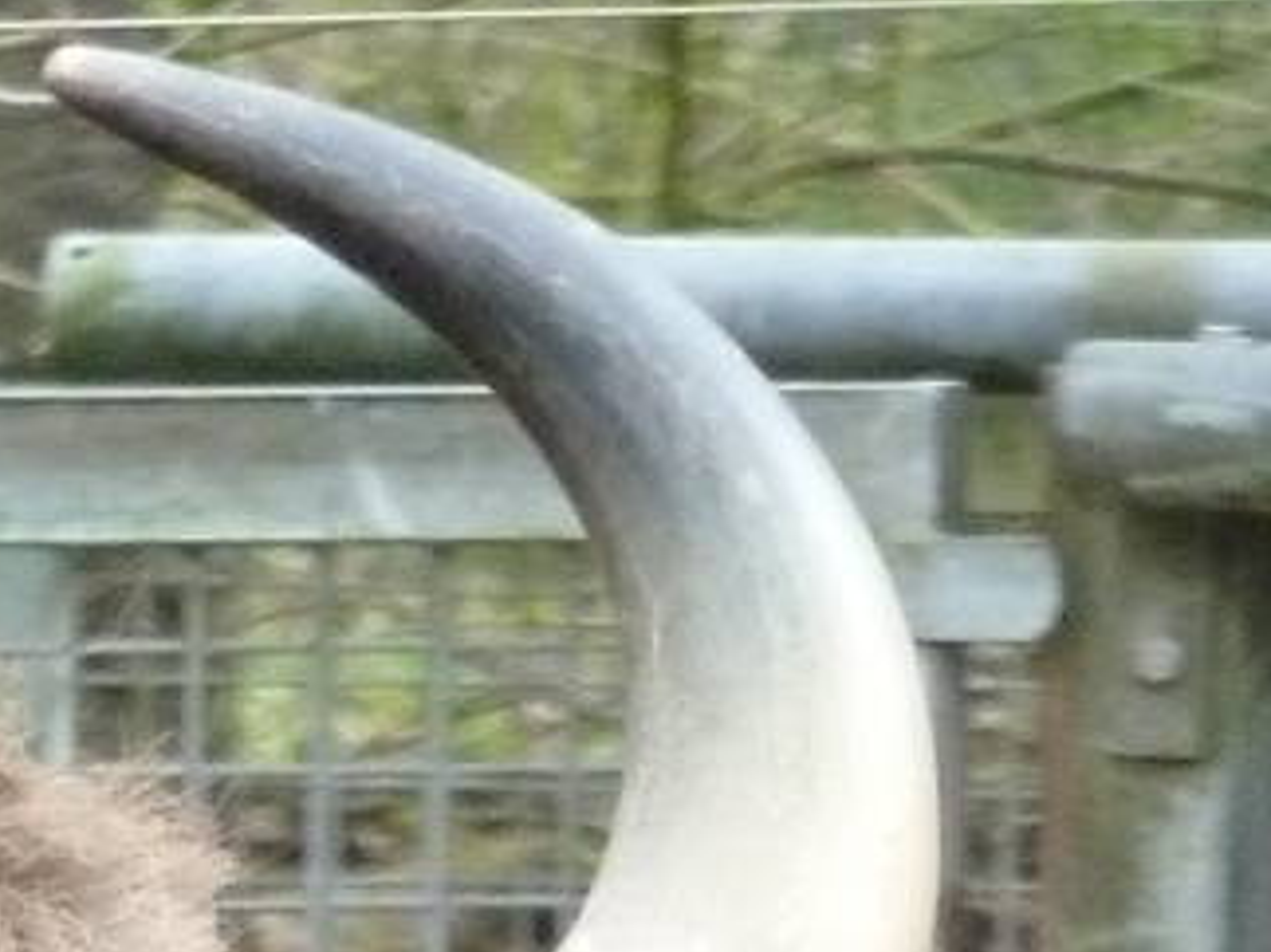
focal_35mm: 1561
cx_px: -1424
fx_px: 57294
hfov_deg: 1.3
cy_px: 1928
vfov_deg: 1.0
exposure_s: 1/250
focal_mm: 49.2
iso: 640
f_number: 4.9
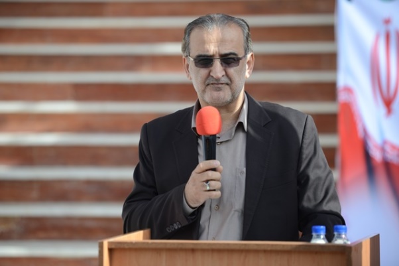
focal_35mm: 165
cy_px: 133
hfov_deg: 12.5
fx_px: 1828
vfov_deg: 8.3
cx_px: 200
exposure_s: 1/1250
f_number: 2.8
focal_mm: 165
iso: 200
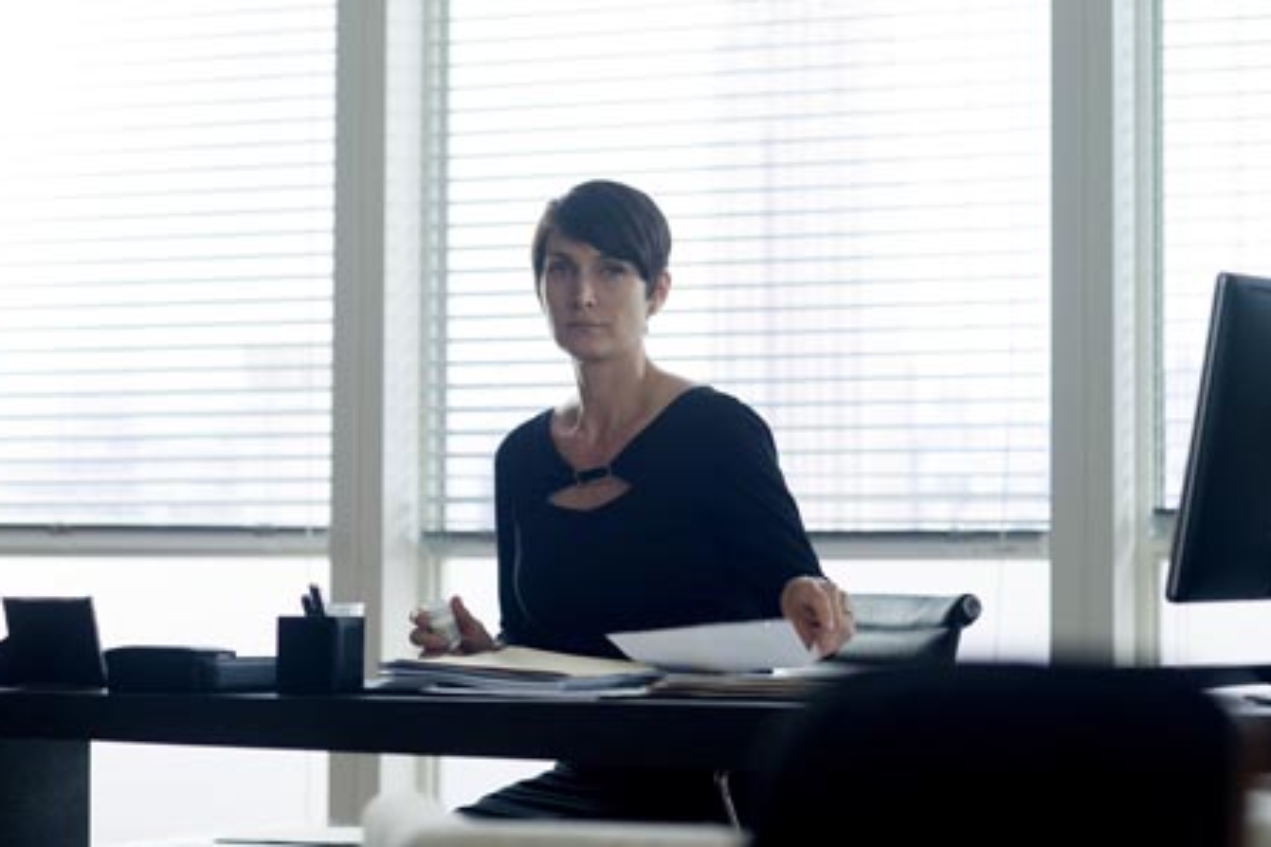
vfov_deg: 14.4
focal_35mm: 95
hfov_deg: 21.5
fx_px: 3354
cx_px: 628
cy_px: 425
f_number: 3.5
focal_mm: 85
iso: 2000
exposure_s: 1/200
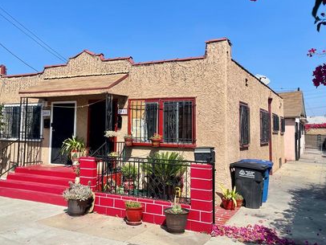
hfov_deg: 56.7
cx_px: 149
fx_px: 302
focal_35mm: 32
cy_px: 108
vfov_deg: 44.1
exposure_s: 1/3861
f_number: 1.6
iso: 32
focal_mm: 4.2
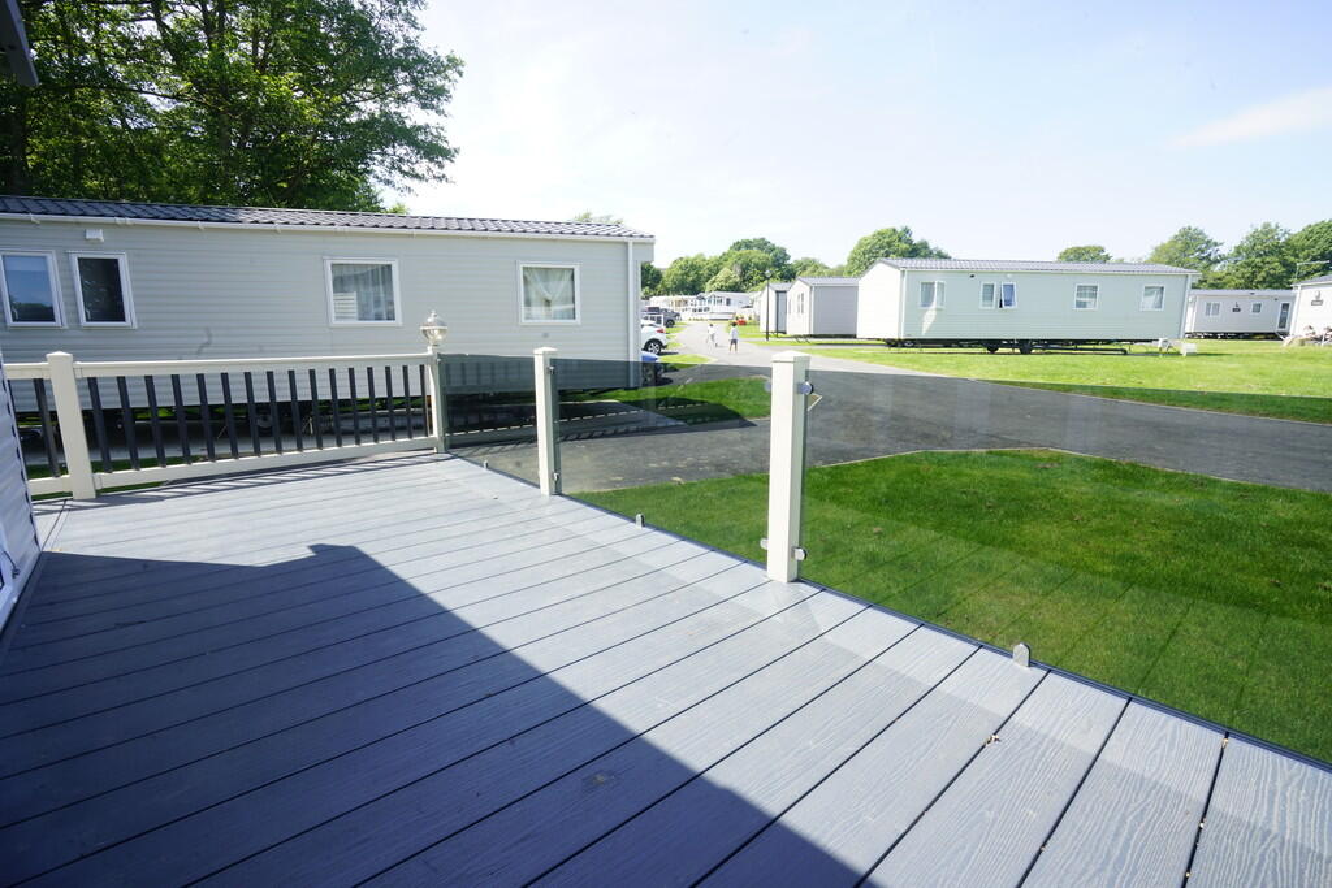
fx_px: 592
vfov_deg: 73.8
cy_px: 444
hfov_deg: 96.7
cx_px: 666
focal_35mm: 16
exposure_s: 1/60
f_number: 18
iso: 500
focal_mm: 16
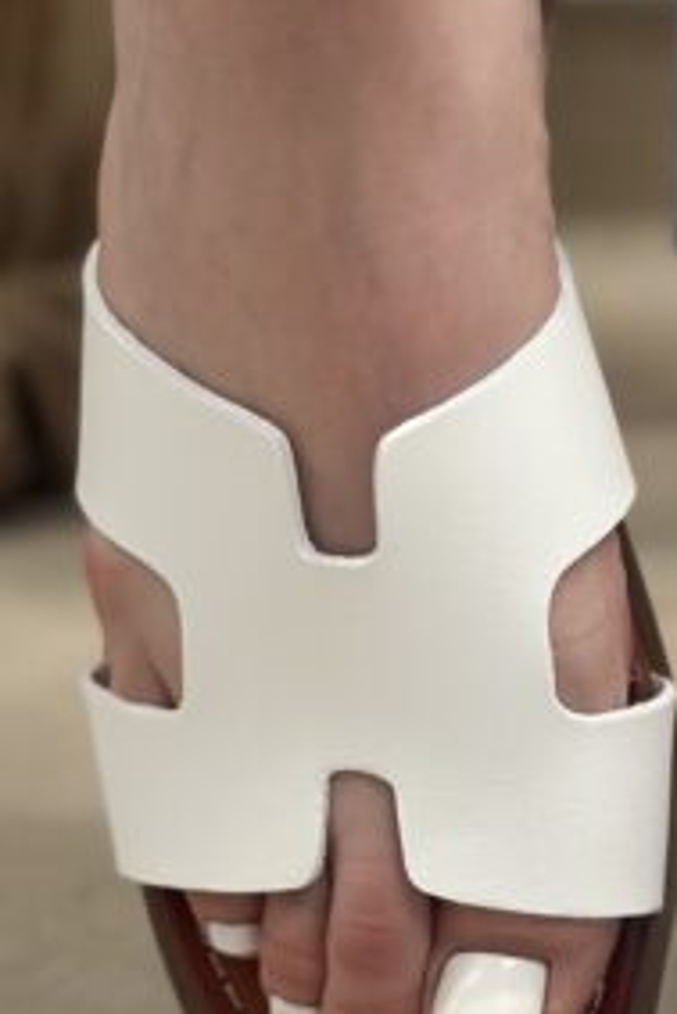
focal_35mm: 141
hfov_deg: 9.7
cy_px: 541
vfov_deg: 14.5
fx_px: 3972
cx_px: 673
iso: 160
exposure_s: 1/100
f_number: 1.78
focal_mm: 6.86
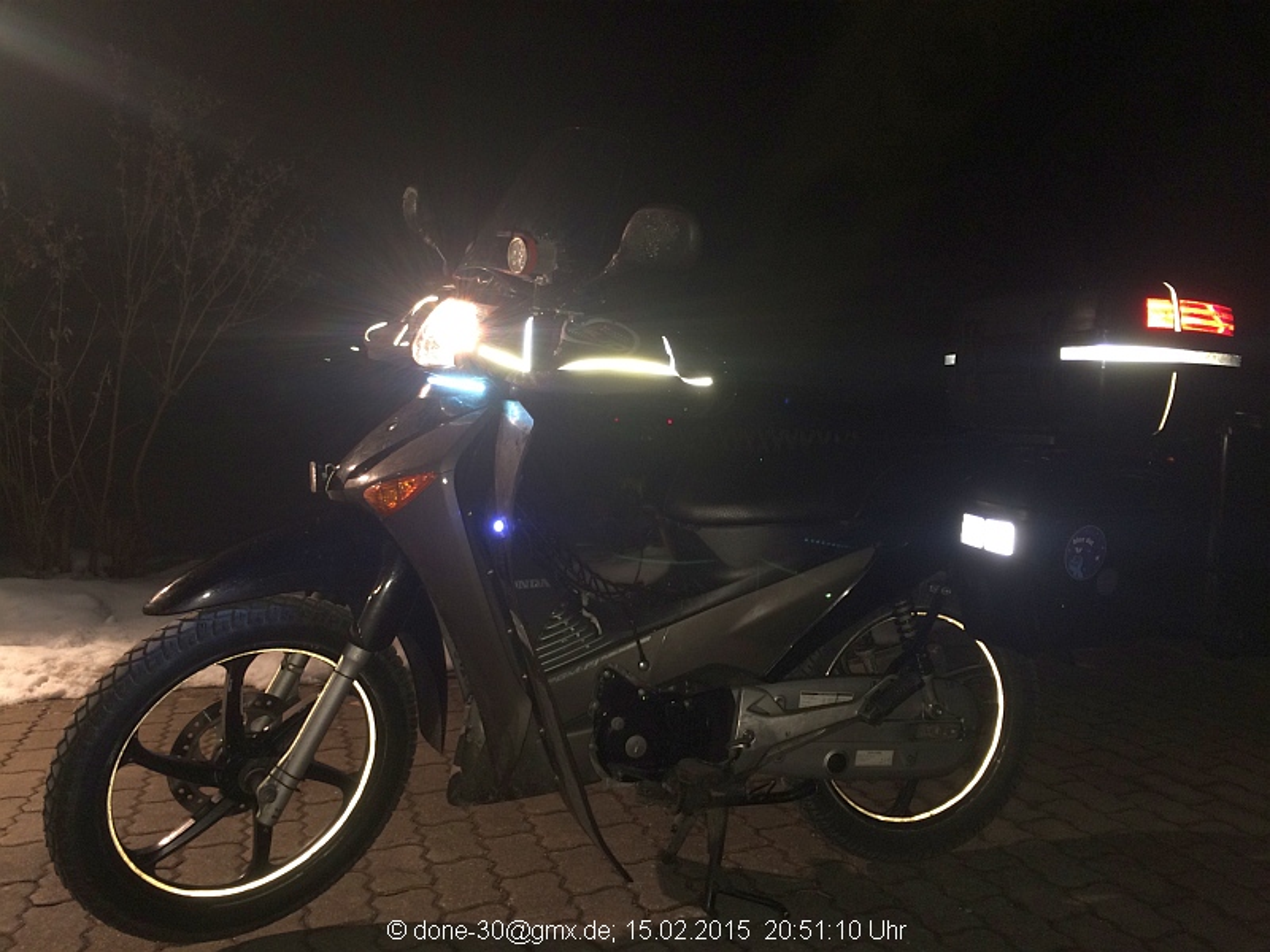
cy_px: 476
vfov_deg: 48.2
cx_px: 635
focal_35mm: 29
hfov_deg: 61.7
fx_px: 1064
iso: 80
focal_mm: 4.15
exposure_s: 1/16
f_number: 2.2
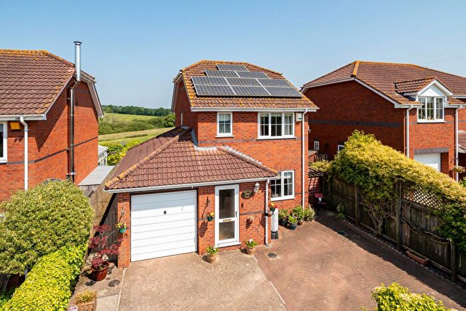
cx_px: 233
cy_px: 156
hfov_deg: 90.0
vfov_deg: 67.4
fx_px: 233
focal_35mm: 18
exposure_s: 1/500
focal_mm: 12
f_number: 8
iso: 400
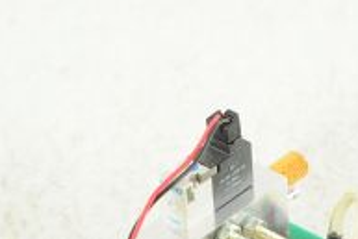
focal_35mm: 217
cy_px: 340
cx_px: 226
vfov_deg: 6.3
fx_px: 2159
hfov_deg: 9.5
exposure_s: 1/100
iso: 1600
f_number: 9
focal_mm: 70
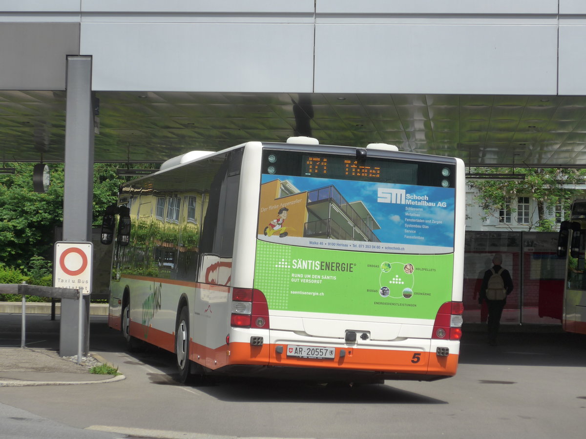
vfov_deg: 14.4
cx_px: 293
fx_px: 1744
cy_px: 220
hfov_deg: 19.1
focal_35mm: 103
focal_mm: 20.4
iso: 125
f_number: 4.8
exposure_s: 1/640
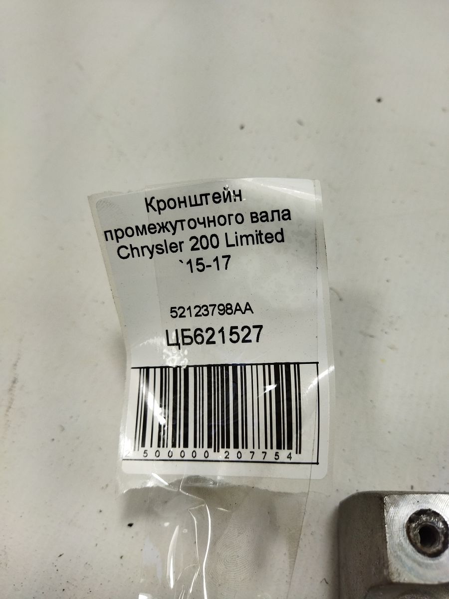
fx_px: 467
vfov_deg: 65.3
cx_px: 224
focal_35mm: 27
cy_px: 300
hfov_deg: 51.4
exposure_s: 1/367
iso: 100
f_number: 1.79
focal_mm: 4.71
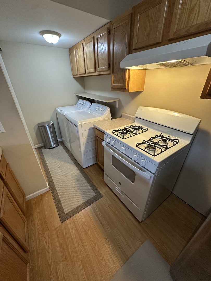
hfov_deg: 85.7
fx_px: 114
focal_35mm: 14
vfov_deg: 102.1
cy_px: 140
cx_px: 106
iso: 250
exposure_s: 1/60
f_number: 2.2
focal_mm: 2.22
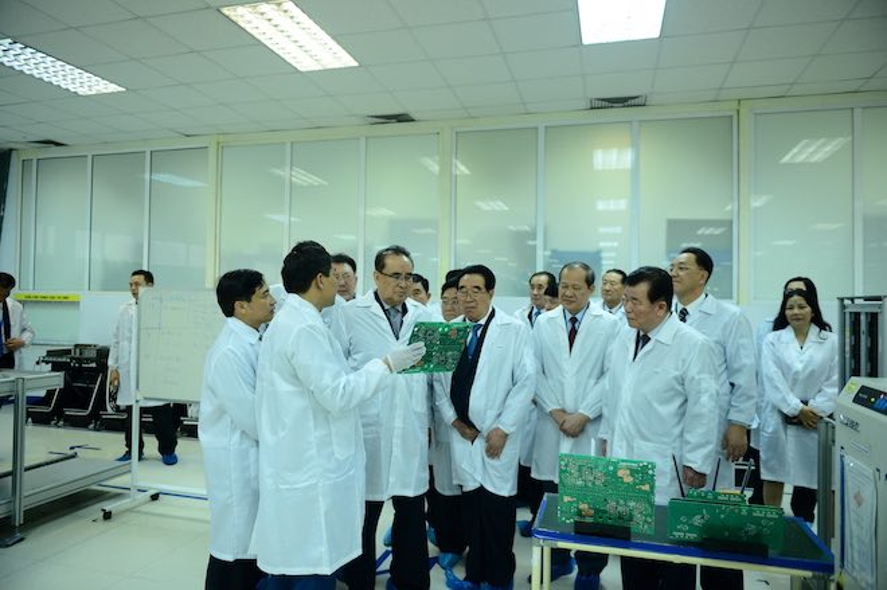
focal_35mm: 24
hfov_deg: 73.8
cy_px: 295
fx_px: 591
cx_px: 444
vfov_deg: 53.1
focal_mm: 24
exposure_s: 1/250
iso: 2000
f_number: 2.8
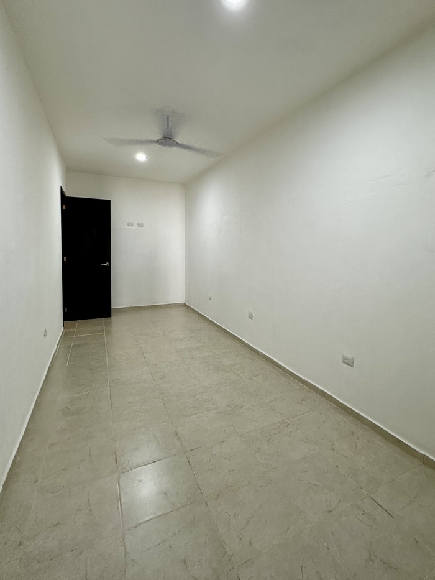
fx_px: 302
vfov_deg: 87.5
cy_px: 262
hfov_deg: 71.0
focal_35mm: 18
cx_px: 257
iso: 160
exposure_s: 1/60
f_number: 2.2
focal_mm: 2.22
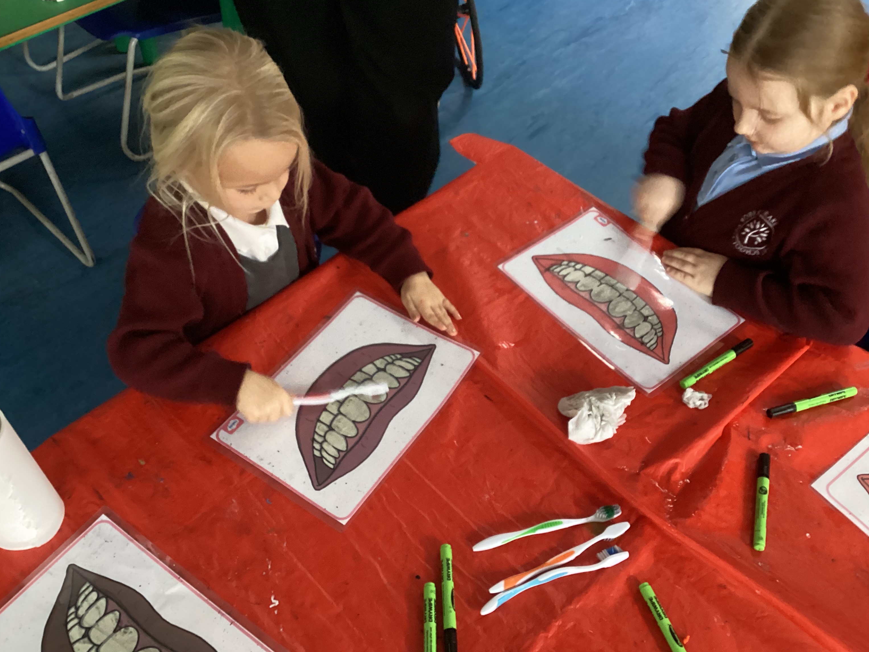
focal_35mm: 33
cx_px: 445
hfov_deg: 55.3
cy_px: 326
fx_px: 828
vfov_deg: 43.0
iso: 320
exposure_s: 1/25
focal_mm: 3.3
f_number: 2.4
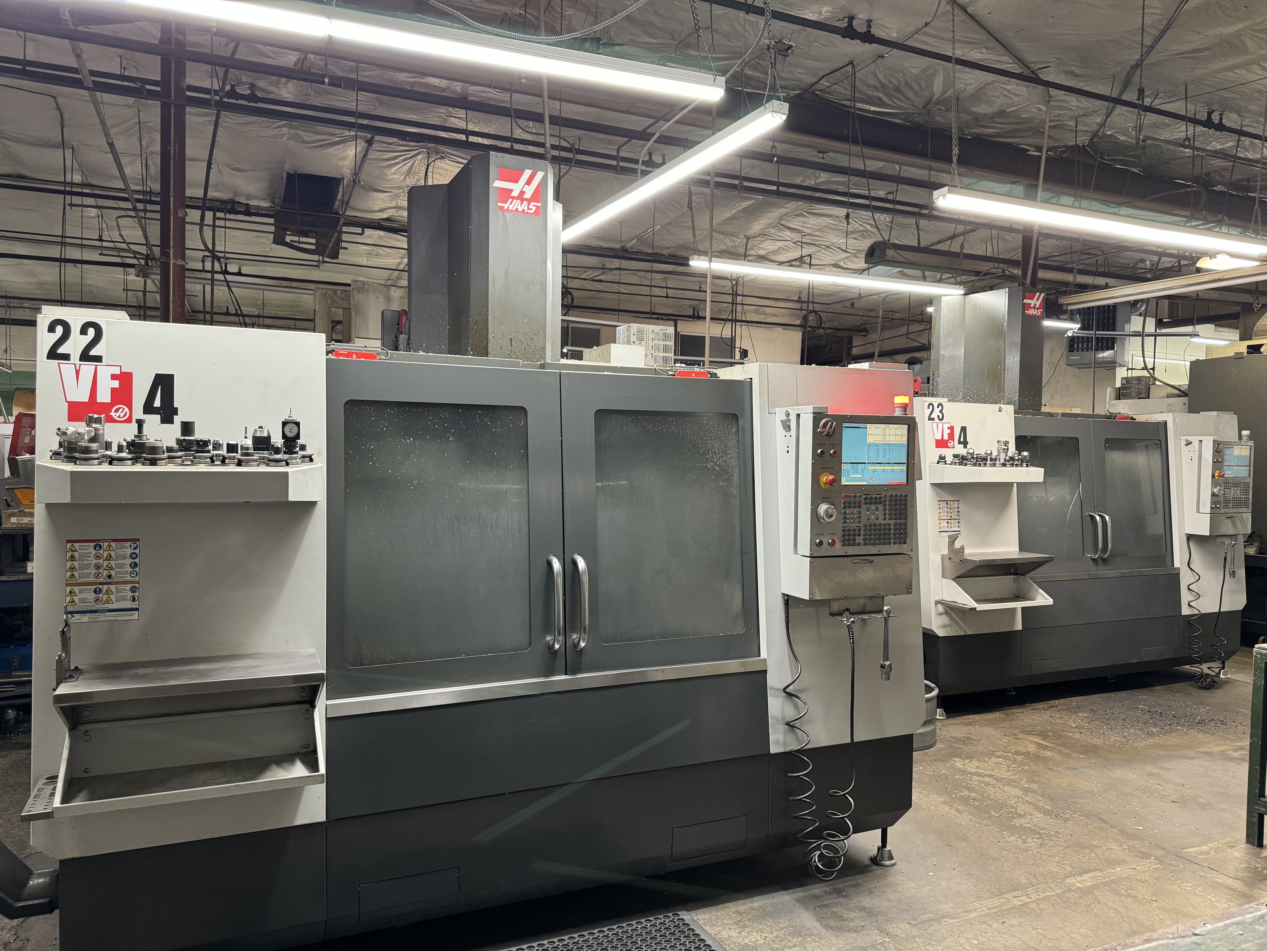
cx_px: 634
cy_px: 476
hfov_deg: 71.6
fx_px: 878
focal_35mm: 24
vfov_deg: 56.8
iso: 250
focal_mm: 6.76
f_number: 1.78
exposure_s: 1/60
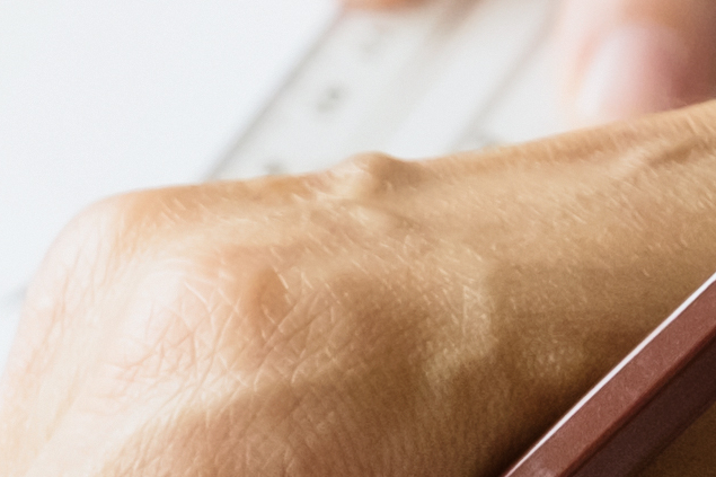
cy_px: 1404
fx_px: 8589
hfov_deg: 4.6
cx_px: -1206
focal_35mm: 432
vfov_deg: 3.1
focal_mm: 37.4
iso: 400
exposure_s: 1/125
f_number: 5.6
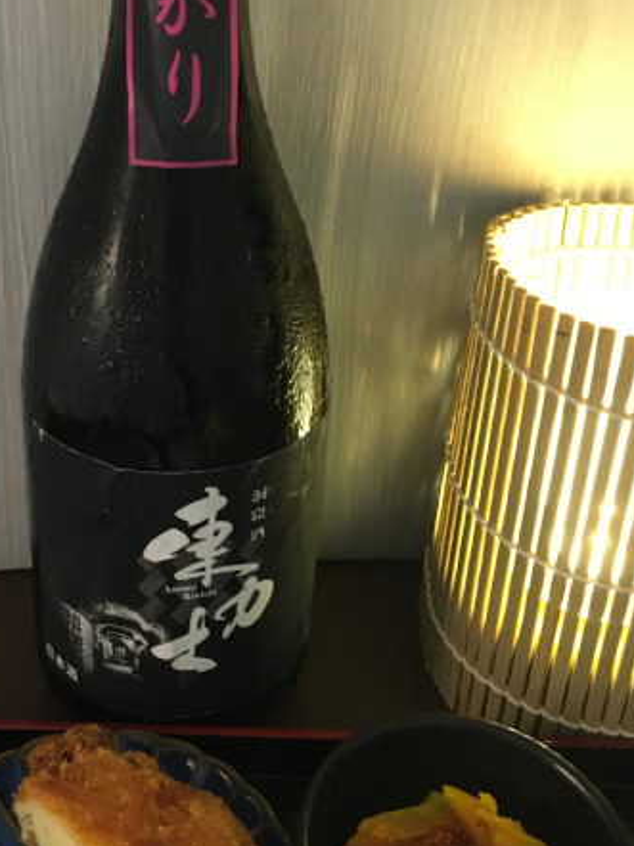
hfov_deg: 33.9
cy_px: 322
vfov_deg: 44.5
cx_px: 190
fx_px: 1027
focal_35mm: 42
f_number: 2.2
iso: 200
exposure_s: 1/15
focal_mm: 4.15
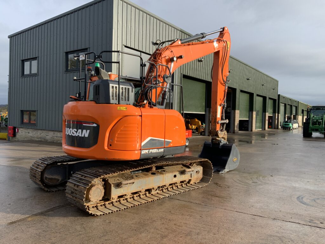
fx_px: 272
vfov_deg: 48.2
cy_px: 122
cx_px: 162
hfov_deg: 61.7
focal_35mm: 29
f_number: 1.8
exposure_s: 1/978
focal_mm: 3
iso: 16
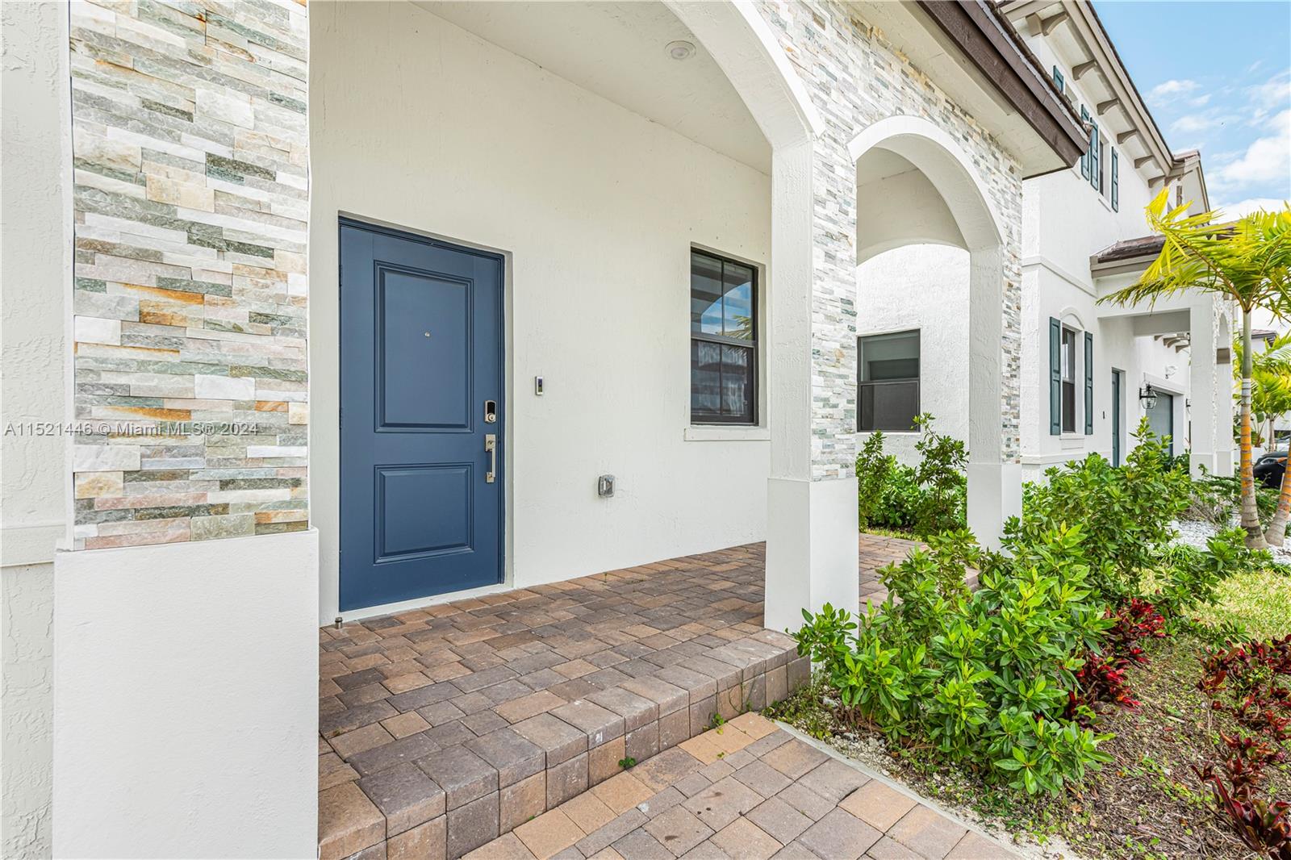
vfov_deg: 70.4
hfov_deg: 93.3
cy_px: 430
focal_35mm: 17
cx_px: 646
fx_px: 609
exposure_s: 1/640
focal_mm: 17
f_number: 6.3
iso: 200
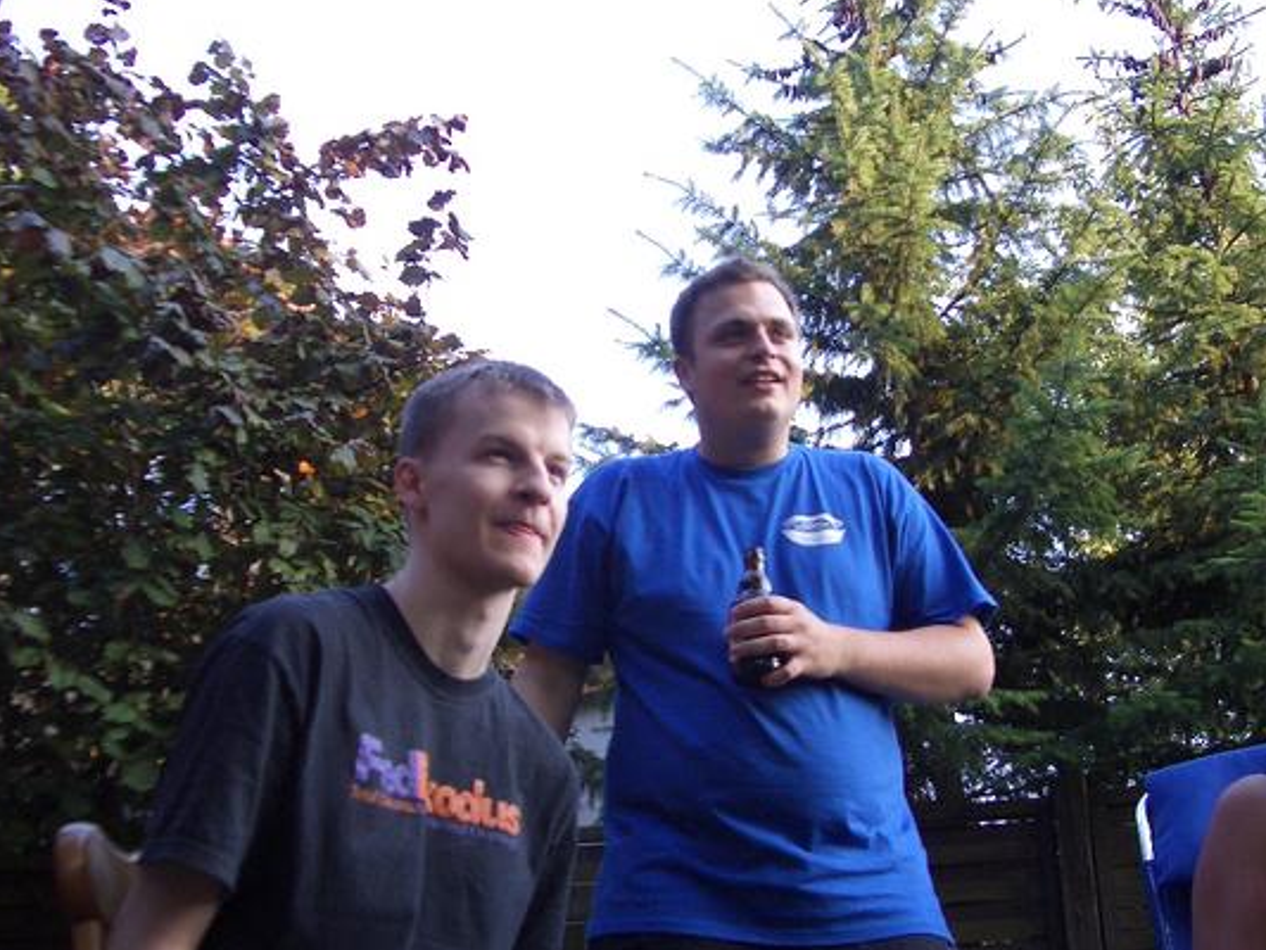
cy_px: 494
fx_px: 1536
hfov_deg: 44.6
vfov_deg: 34.4
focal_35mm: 42
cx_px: 736
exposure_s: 1/125
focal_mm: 5.8
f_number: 2.6
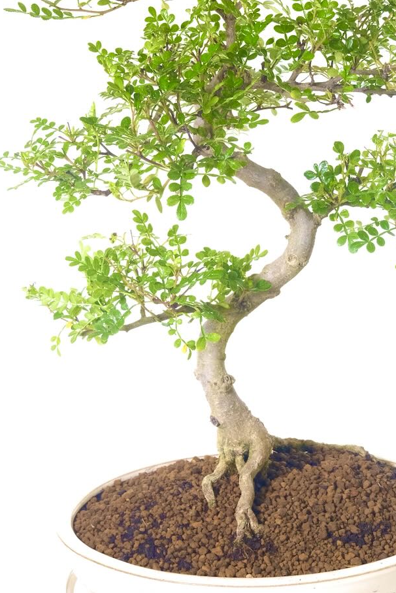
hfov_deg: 11.7
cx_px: 272
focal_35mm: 117
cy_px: 270
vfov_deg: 17.5
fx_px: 1929
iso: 2000
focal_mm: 55
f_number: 13
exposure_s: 1/15
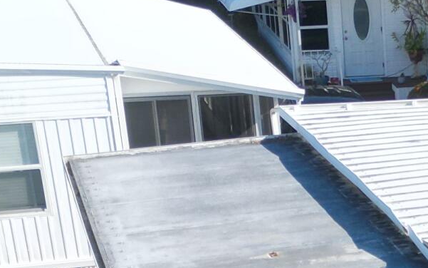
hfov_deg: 15.6
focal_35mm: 127
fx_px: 1482
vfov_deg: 9.4
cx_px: 556
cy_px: 589
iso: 110
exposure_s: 1/2500
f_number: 1.7
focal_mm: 6.72
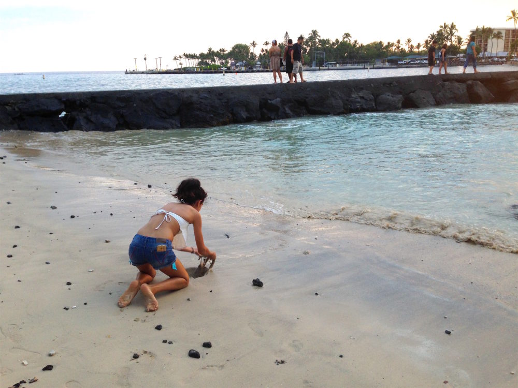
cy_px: 194
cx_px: 259
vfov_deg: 42.9
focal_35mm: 33
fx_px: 494
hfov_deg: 55.4
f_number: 2.4
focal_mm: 4.12
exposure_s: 1/120
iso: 50
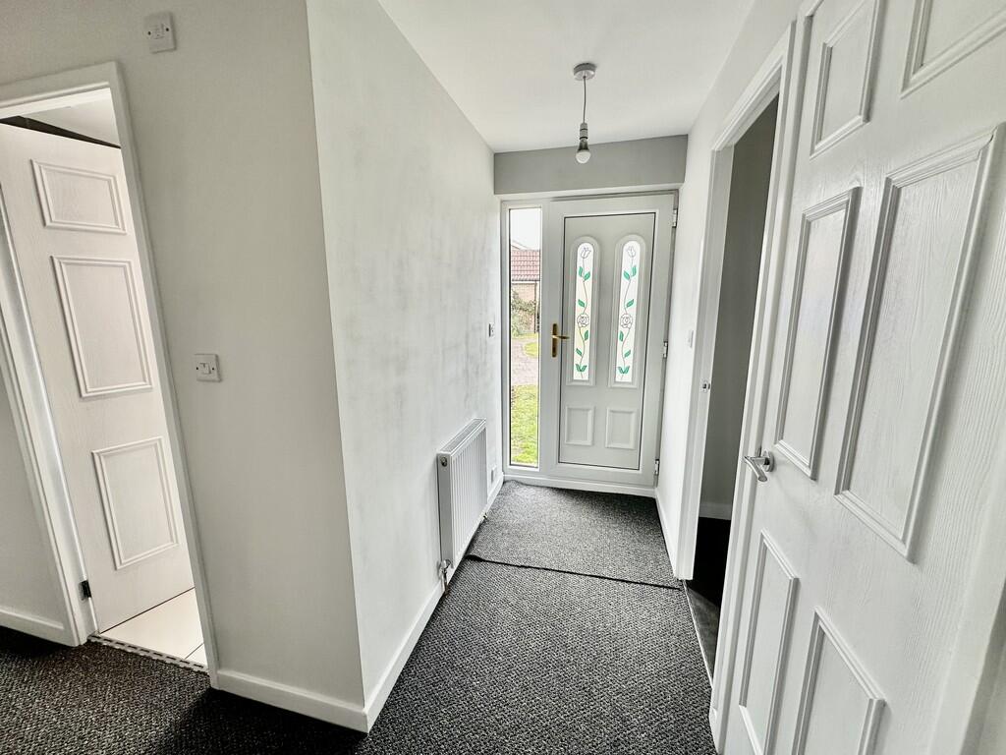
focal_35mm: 14
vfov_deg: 85.7
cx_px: 503
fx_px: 407
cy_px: 378
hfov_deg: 102.1
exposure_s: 1/100
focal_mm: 2.22
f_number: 2.2
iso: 64
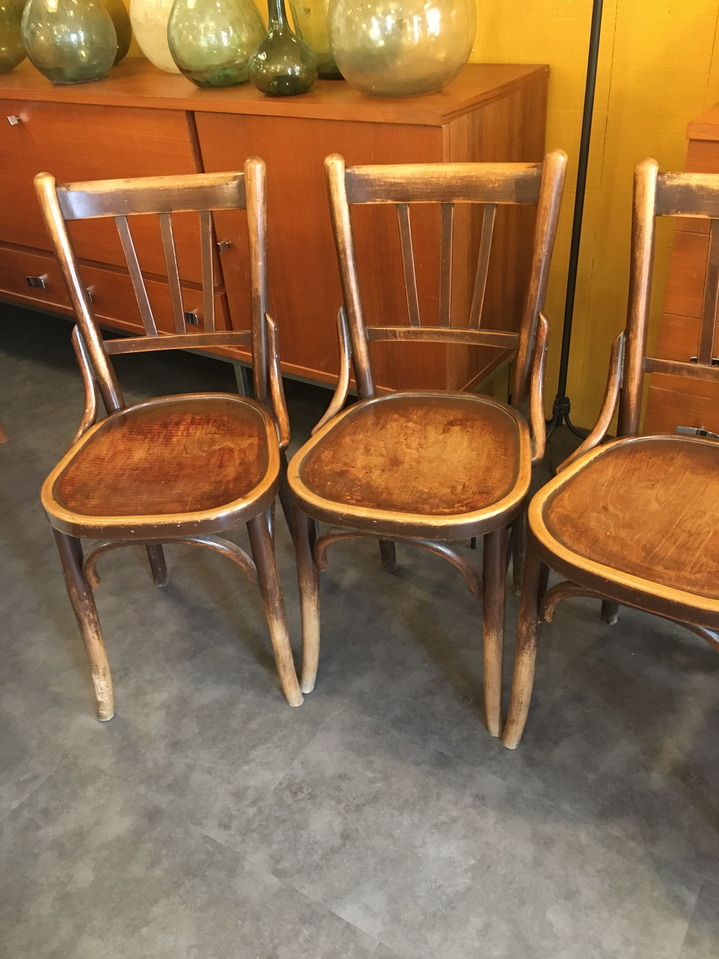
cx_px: 360
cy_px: 480
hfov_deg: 48.2
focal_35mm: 29
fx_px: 803
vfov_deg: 61.7
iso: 250
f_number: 2.2
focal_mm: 4.15
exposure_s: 1/17
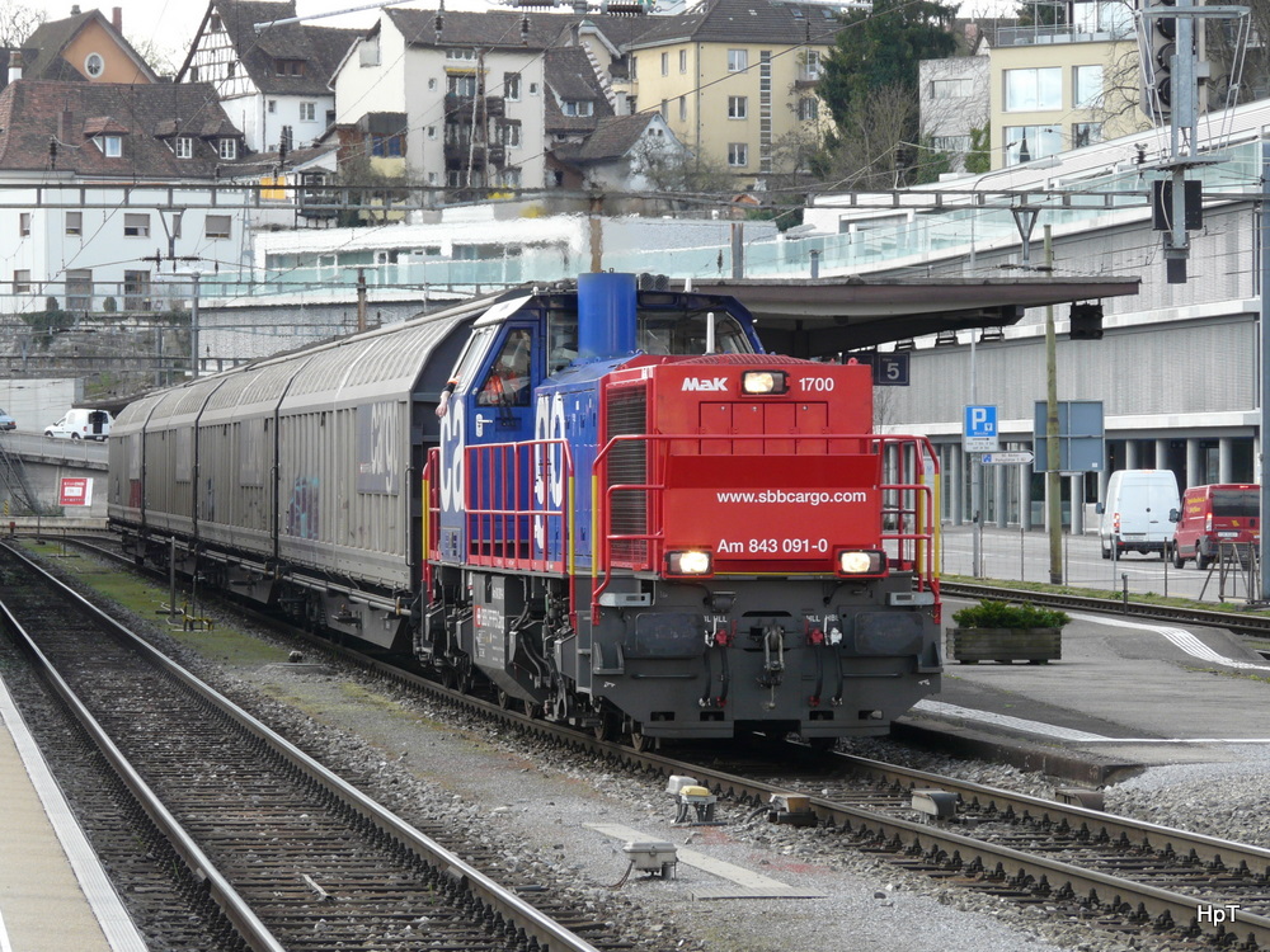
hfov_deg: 11.8
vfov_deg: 8.8
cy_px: 476
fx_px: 6164
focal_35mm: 168
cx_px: 635
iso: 100
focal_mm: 27.6
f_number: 4
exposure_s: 1/160
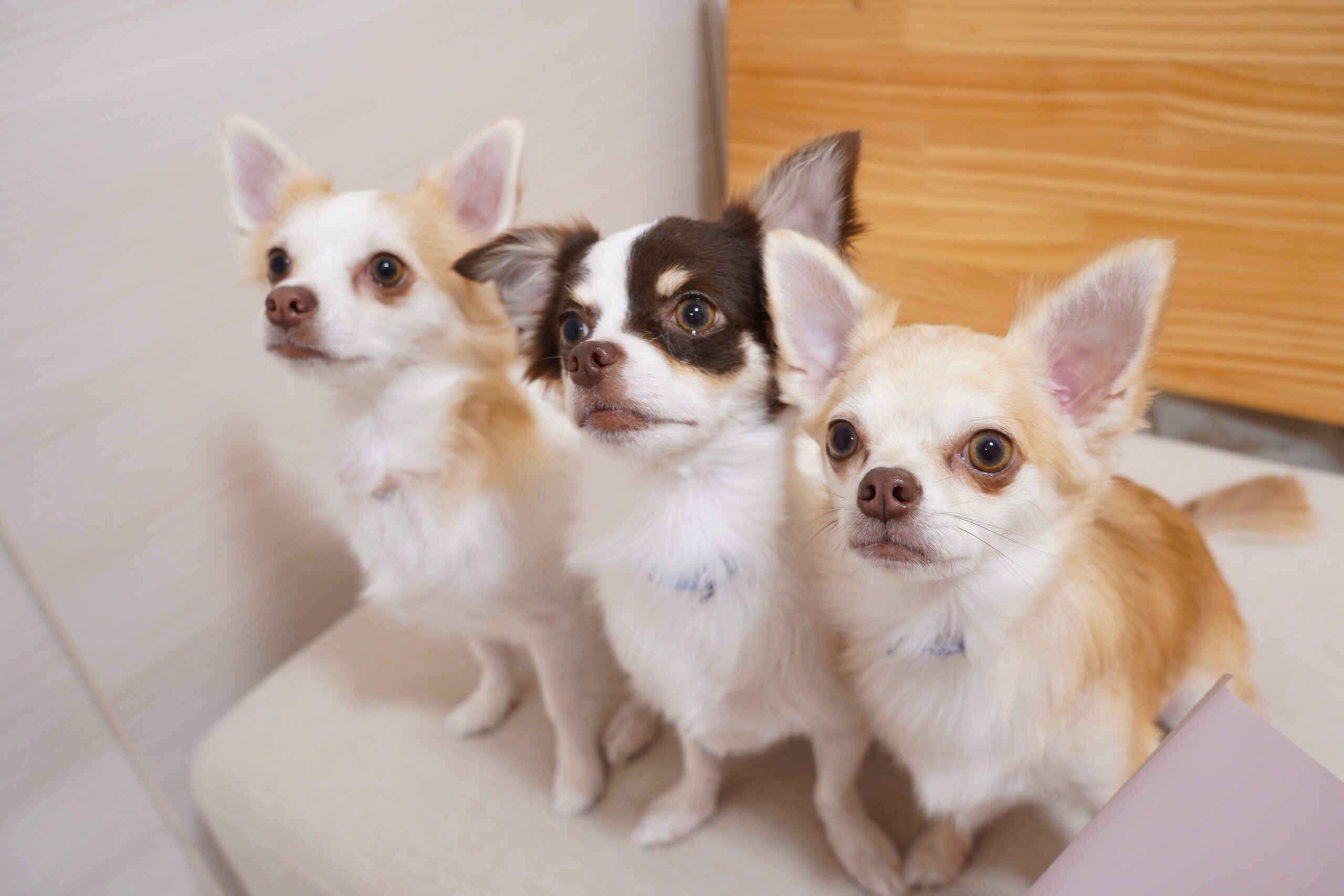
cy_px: 448
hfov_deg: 63.7
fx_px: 1083
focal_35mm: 29
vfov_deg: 45.0
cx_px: 672
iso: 1000
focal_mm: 29
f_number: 5
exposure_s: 1/30
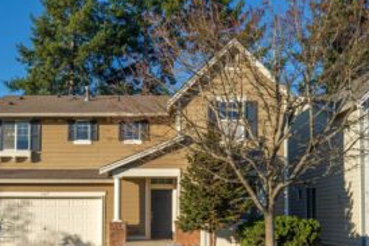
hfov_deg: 53.9
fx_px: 359
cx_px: 144
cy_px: 162
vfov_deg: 37.5
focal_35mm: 35
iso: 100
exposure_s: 1/125
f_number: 6.7
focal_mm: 24
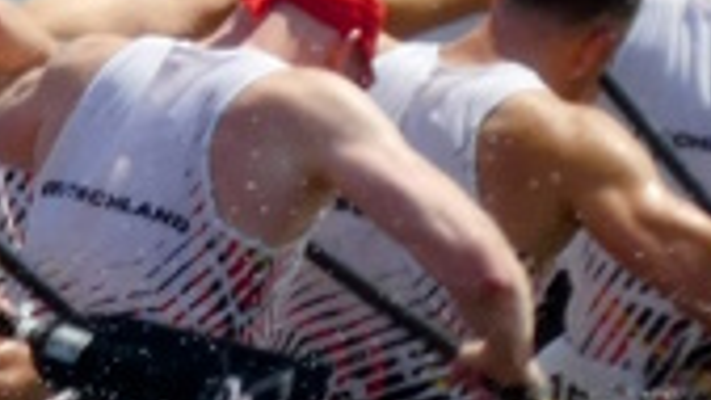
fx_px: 58340
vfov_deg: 0.4
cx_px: -34
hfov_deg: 0.7
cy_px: 219
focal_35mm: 3095
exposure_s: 1/640
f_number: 5.6
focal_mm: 71.7
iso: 80
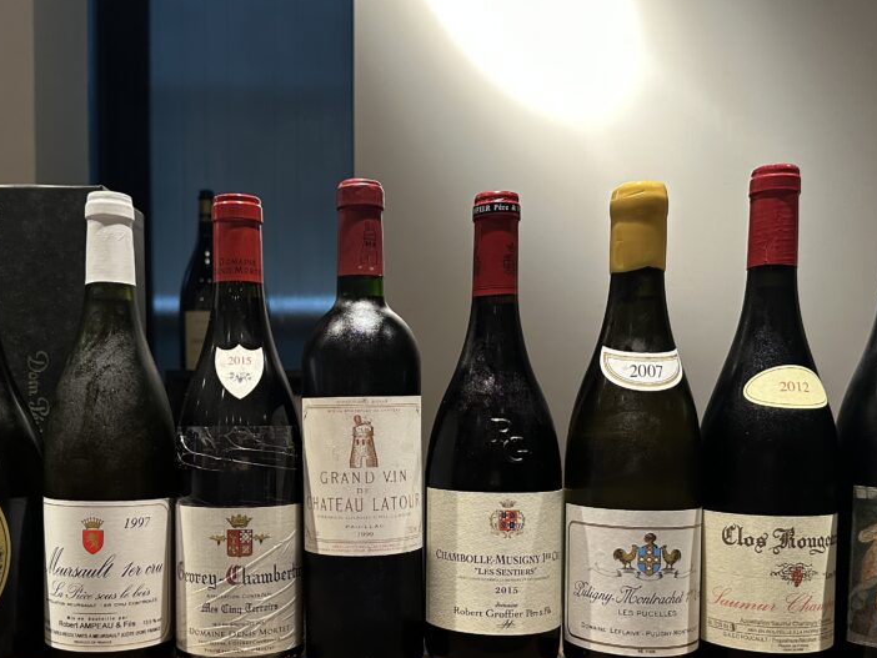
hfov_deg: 52.5
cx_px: 384
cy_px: 451
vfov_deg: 40.1
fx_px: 887
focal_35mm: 35
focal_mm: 6.86
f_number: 1.78
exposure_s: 1/60
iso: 320
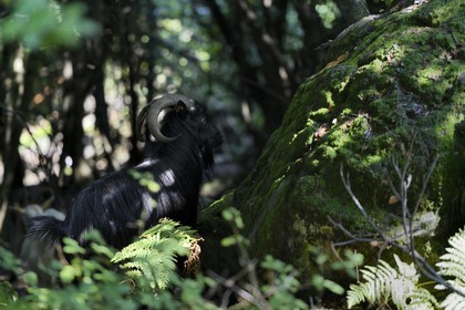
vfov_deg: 6.9
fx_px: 2583
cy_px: 155
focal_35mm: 200
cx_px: 232
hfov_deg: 10.3
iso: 400
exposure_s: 1/400
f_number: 2.8
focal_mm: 200
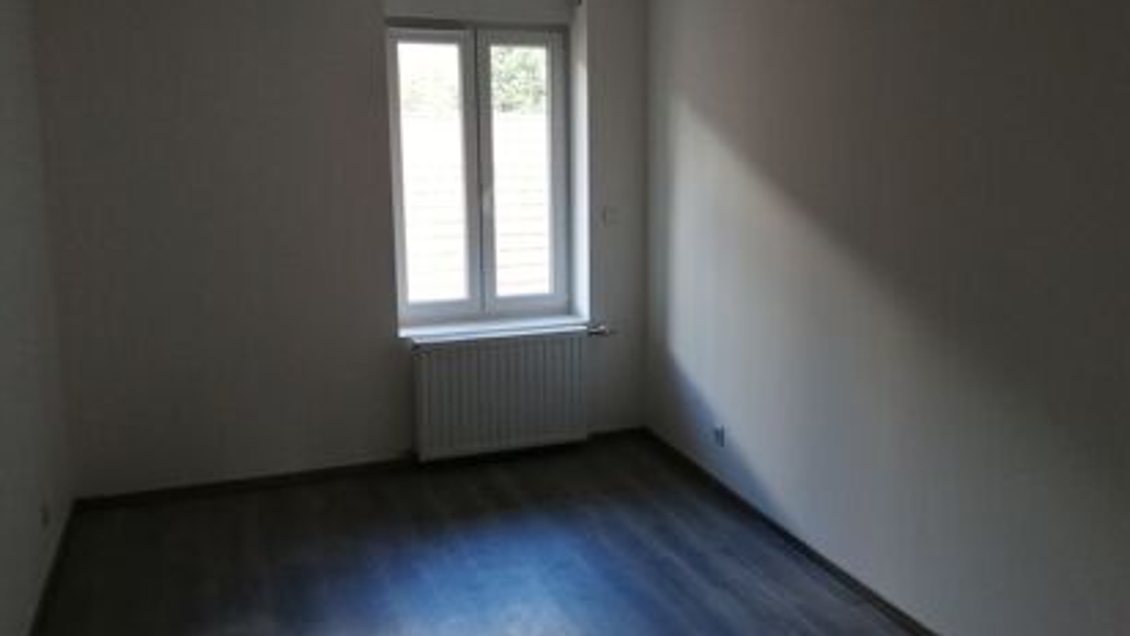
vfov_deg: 35.7
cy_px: 304
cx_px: 609
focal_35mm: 33
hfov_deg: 59.4
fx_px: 989
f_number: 1.8
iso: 80
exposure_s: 1/50
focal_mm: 3.6
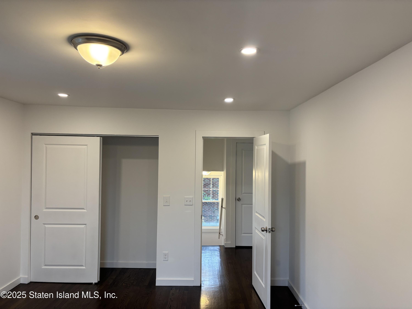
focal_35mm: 26
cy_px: 154
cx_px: 206
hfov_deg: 67.3
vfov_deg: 53.1
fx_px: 309
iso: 125
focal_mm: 5.96
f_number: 1.6
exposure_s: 1/120
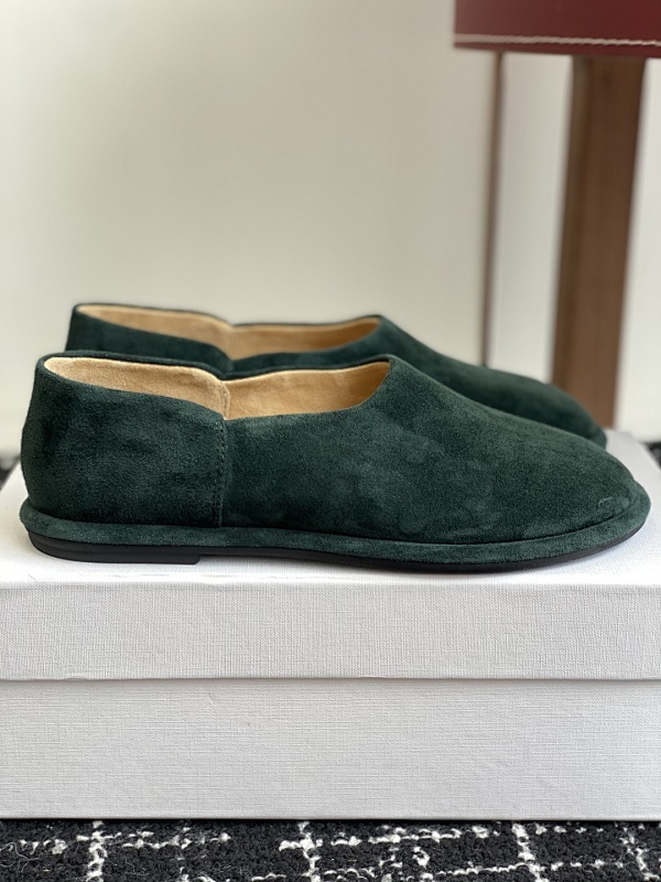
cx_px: 330
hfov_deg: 28.0
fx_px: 1324
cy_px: 441
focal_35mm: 52
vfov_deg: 36.8
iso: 25
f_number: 2
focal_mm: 6
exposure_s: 1/122
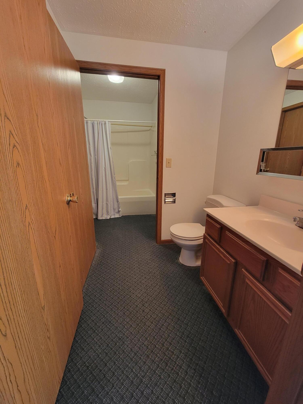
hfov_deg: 89.9
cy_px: 202
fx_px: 152
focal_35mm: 13
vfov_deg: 106.2
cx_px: 152
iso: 320
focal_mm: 2.2
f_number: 2.2
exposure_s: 1/60
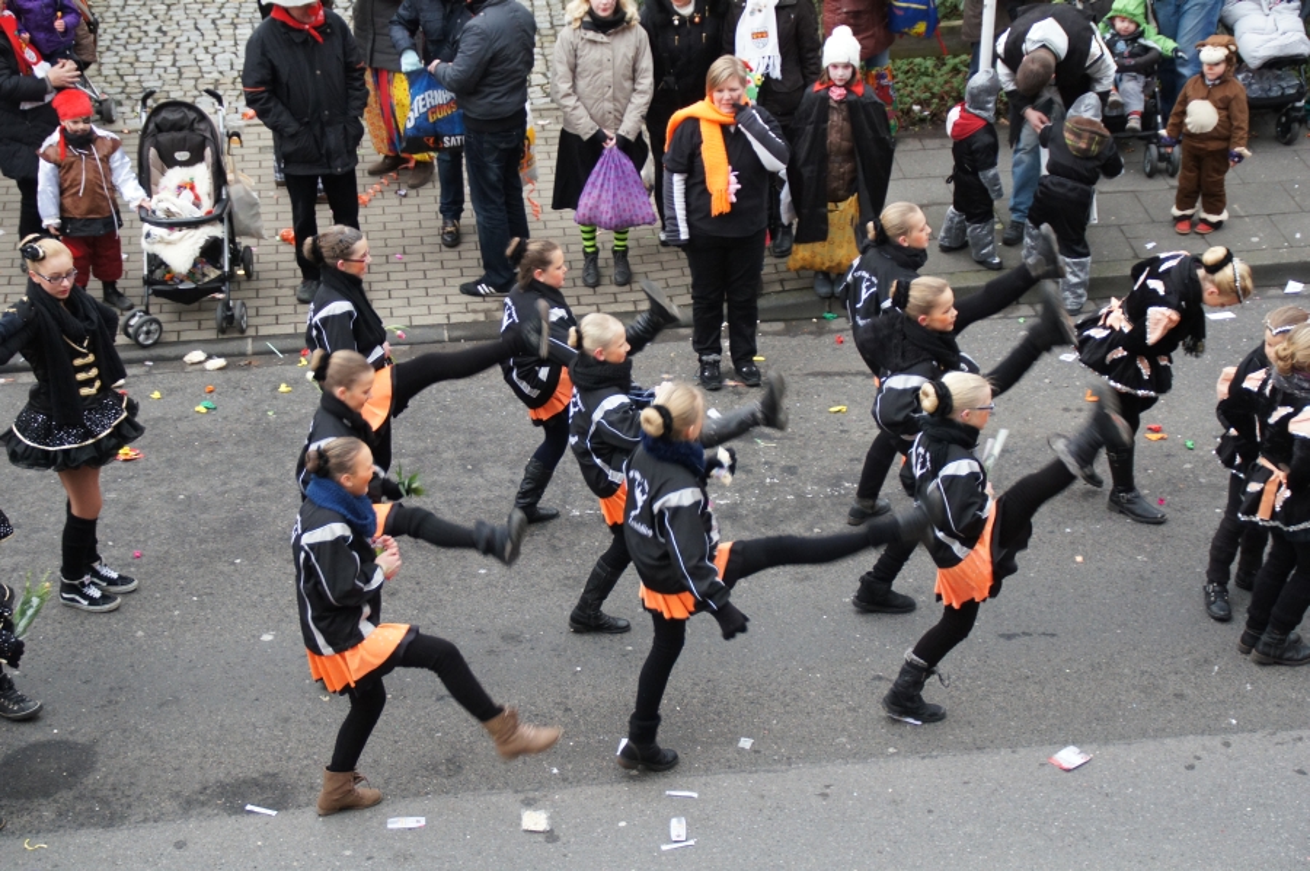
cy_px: 436
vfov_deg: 18.1
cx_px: 655
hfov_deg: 27.0
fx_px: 2726
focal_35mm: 75
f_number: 4.5
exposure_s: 1/80
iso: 1000
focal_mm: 50
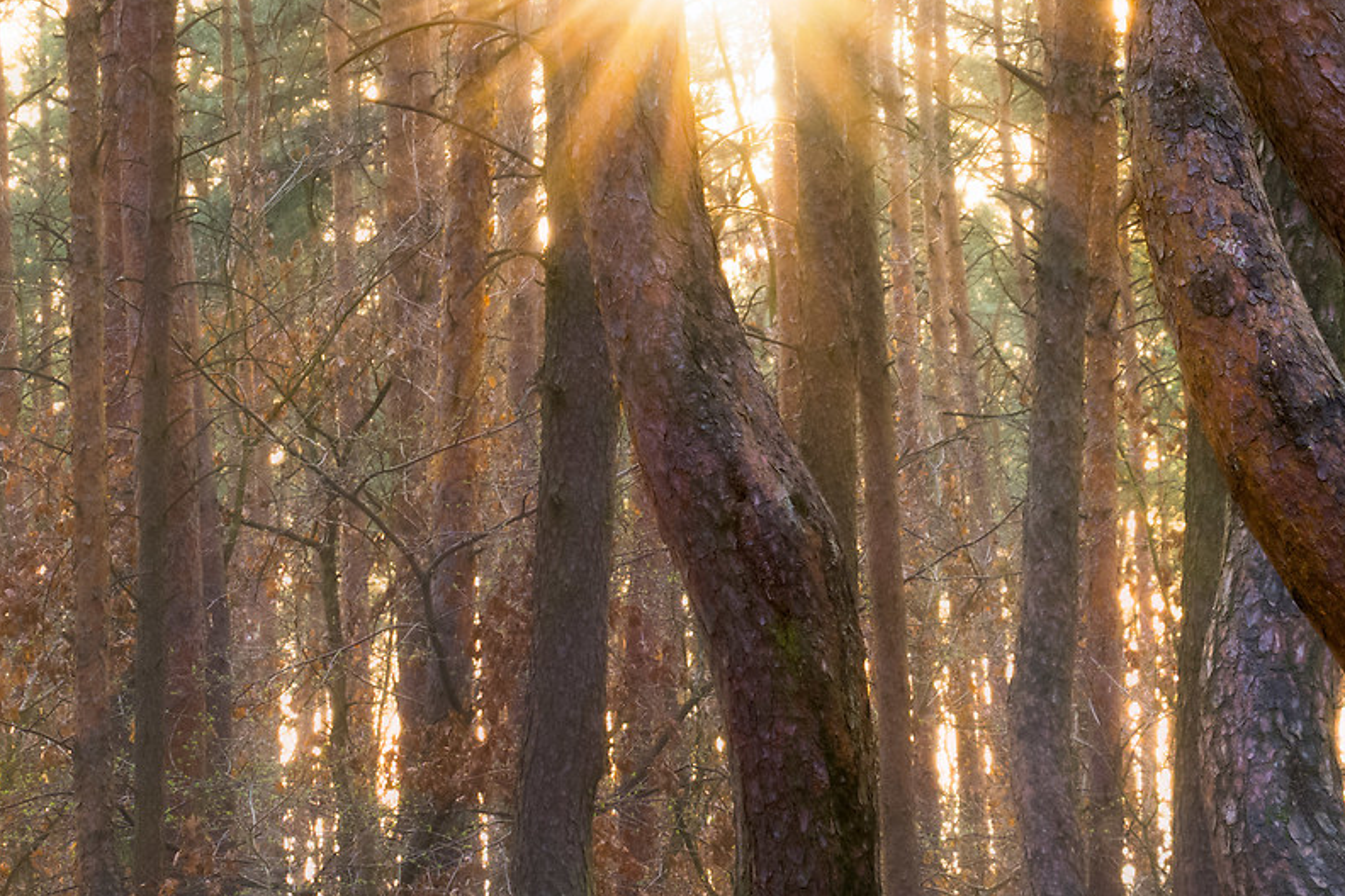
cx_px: 1340
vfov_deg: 7.2
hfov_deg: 10.7
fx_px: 7135
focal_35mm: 191
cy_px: 708
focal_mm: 42
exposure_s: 1/4
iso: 100
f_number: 11
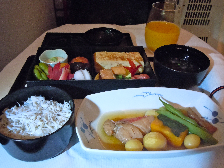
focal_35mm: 33
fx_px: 214
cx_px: 112
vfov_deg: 42.9
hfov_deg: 55.4
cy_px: 84
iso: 800
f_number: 4
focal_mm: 5.9
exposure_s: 1/15
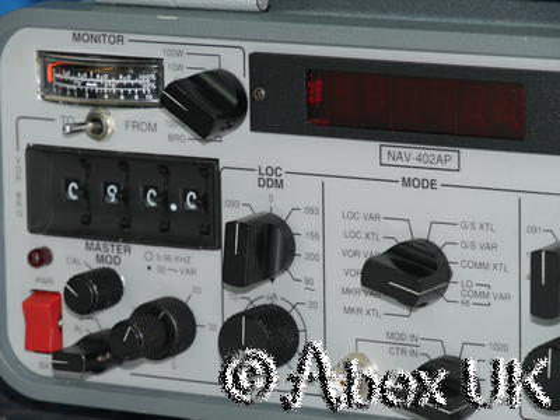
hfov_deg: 9.1
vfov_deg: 6.8
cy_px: 210
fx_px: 3527
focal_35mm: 218
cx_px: 280
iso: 400
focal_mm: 109
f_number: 9
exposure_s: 1/50
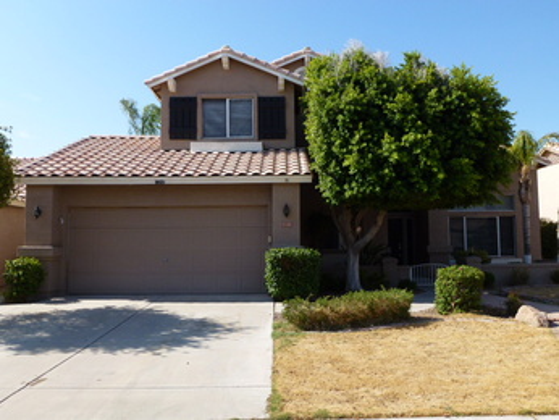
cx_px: 280
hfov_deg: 63.4
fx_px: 452
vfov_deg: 49.8
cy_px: 210
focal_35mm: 28
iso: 100
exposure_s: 1/640
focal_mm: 5
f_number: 4
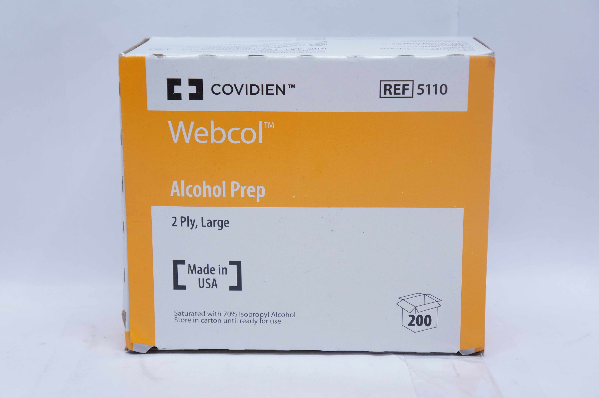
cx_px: 300
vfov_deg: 20.6
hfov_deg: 30.5
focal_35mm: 66
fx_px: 1097
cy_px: 199
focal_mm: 44
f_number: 4.5
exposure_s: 1/125
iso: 800
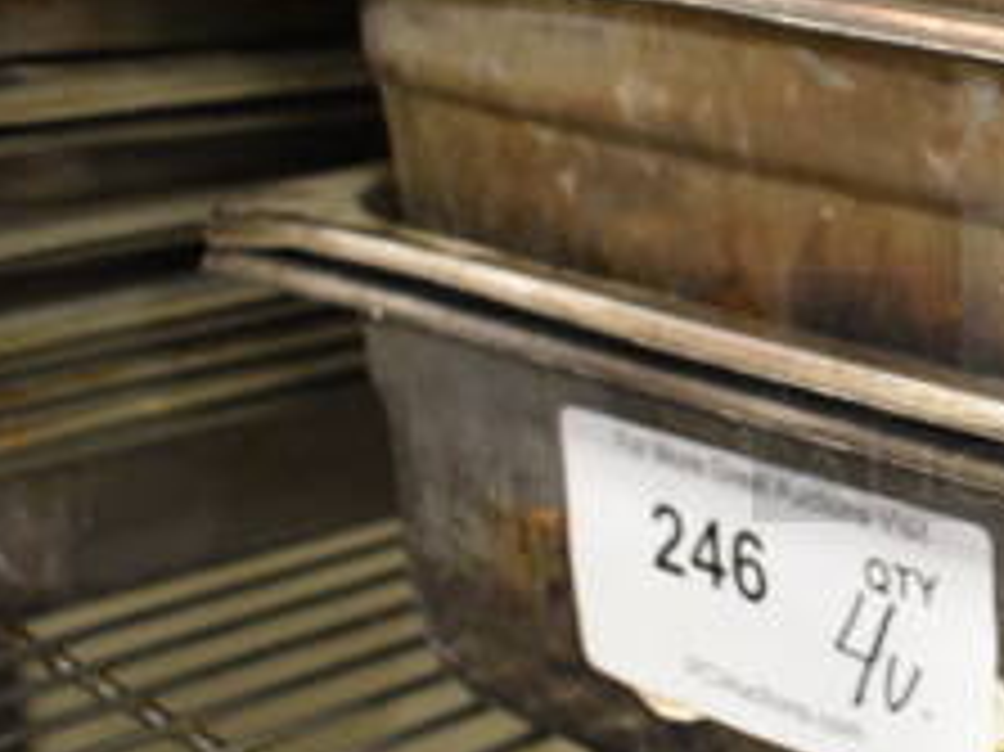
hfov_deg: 24.4
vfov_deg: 20.7
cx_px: 1256
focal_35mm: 71
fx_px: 2058
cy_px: 284
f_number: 3.5
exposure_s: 1/125
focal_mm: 18
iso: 1600
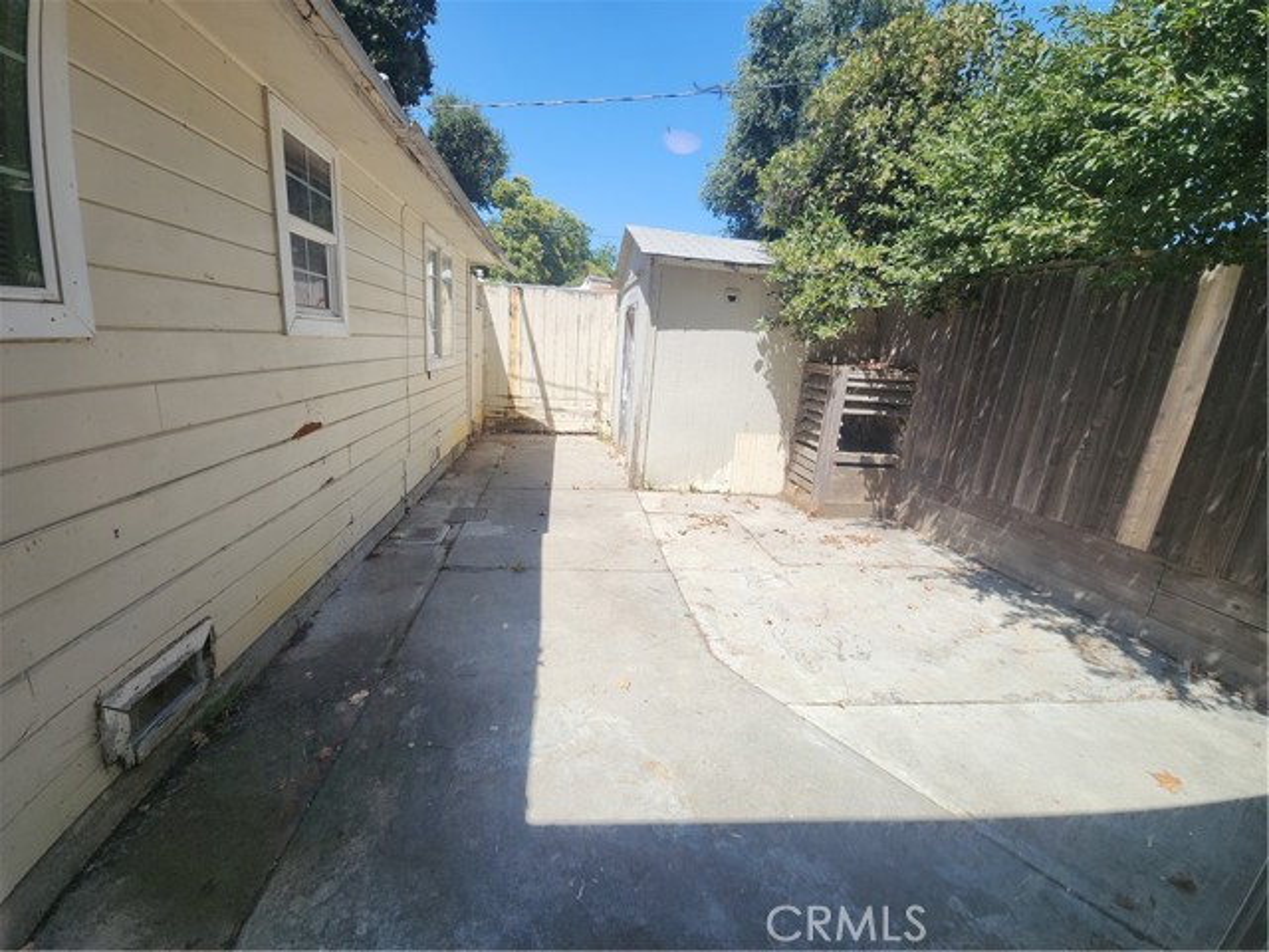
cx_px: 634
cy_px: 476
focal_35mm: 13
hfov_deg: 106.2
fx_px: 477
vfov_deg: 89.9
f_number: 2.2
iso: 50
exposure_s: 1/950
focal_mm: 2.2
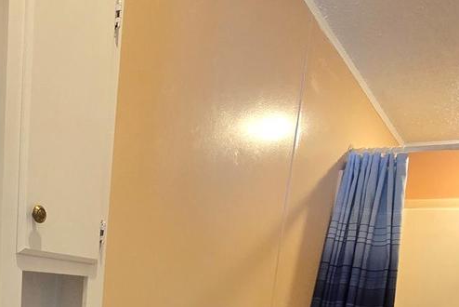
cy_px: 446
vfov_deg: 25.2
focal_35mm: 42
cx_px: 129
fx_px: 536
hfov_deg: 45.2
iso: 320
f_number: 2.2
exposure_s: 1/60
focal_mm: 2.2
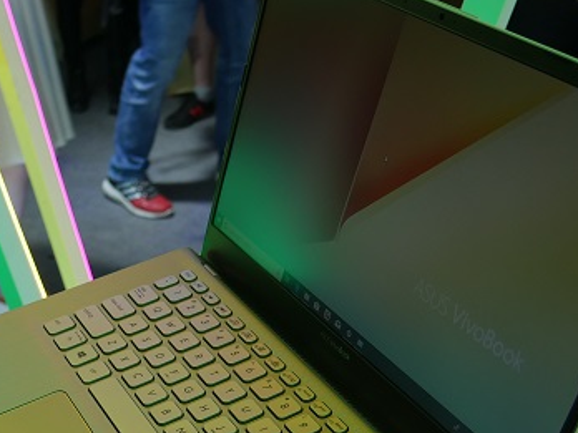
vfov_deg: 24.7
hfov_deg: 33.1
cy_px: 363
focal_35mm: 58
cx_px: 228
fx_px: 968
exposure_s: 1/60
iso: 400
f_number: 3.5
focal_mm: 14
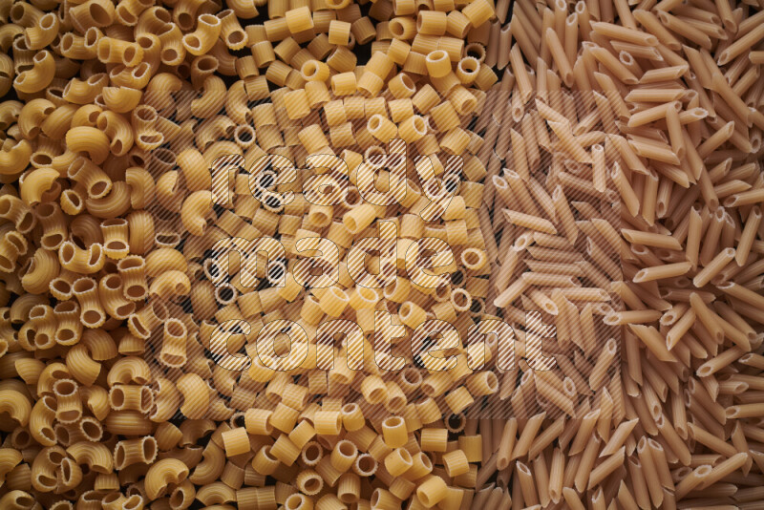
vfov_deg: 27.0
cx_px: 382
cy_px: 255
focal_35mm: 50
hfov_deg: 39.6
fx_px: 1061
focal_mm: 50
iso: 160
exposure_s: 1/100
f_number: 8
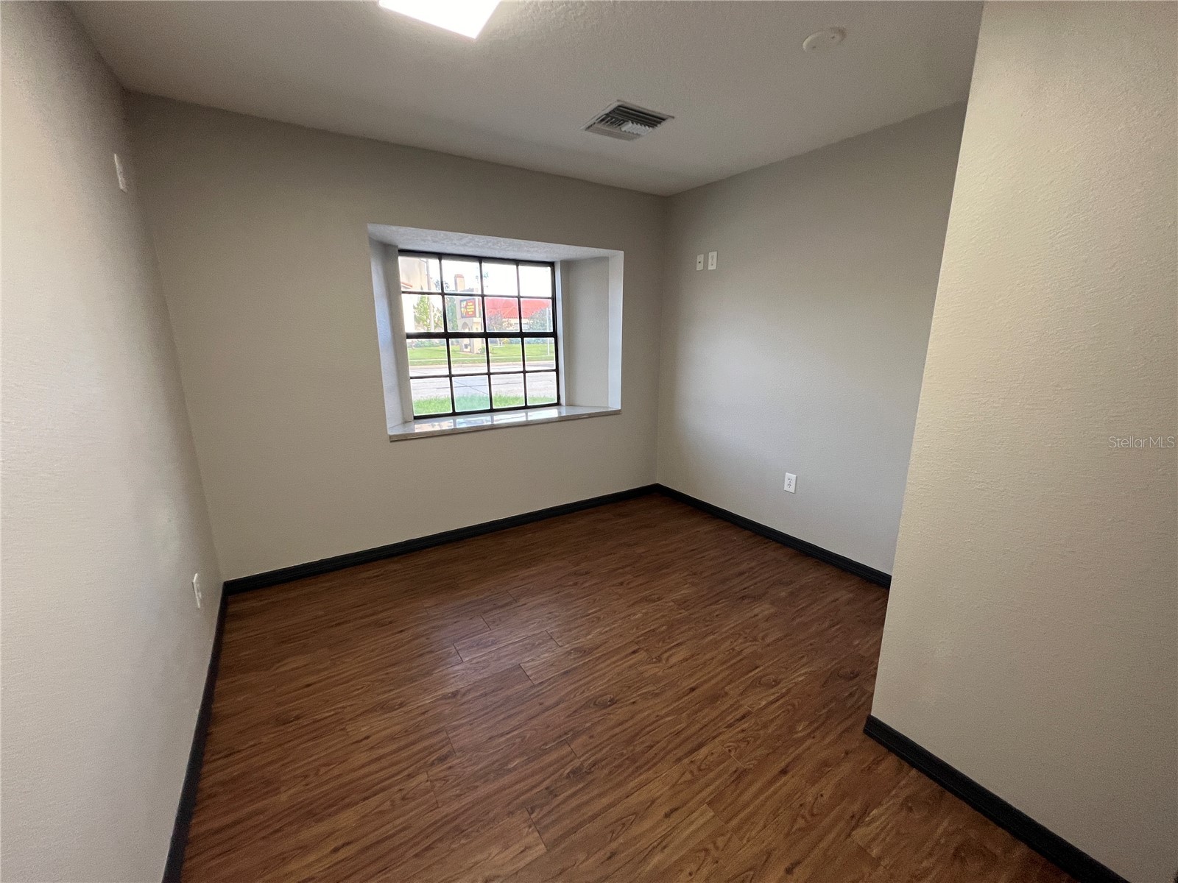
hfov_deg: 106.2
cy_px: 442
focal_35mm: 13
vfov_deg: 89.9
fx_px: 442
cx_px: 589
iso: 125
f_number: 1.8
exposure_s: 1/120
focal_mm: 1.57
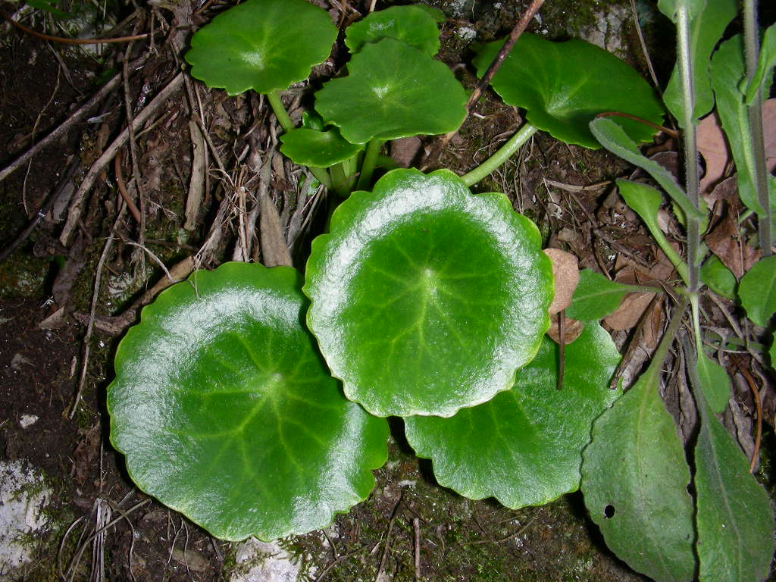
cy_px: 291
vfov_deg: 37.7
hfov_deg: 49.0
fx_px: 852
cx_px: 388
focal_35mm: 38
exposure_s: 1/60.1
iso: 50
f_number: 6.8
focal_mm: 6.3
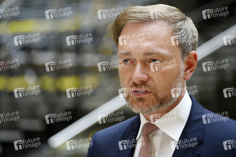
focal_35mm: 300
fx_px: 1965
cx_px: 118
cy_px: 78
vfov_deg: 4.6
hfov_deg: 6.9
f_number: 5.6
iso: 2000
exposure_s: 1/640
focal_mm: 300
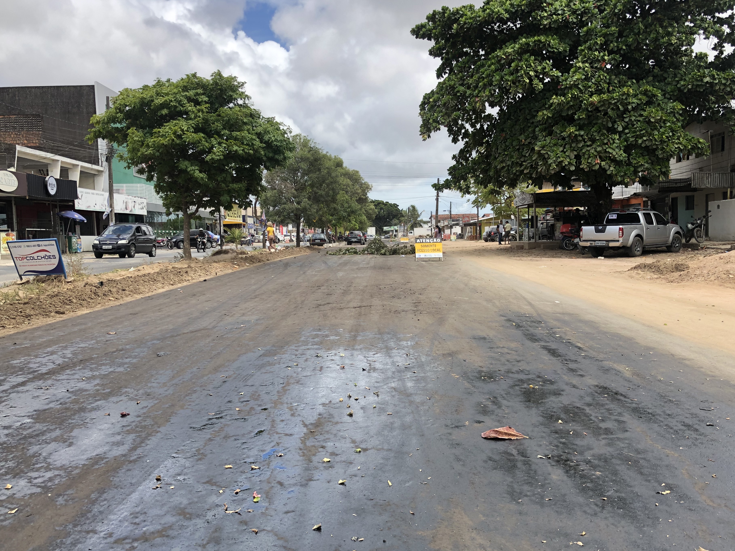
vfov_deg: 45.4
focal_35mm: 31
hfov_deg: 58.3
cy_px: 288
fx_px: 658
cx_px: 381
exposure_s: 1/1429
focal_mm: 4
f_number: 1.8
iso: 20
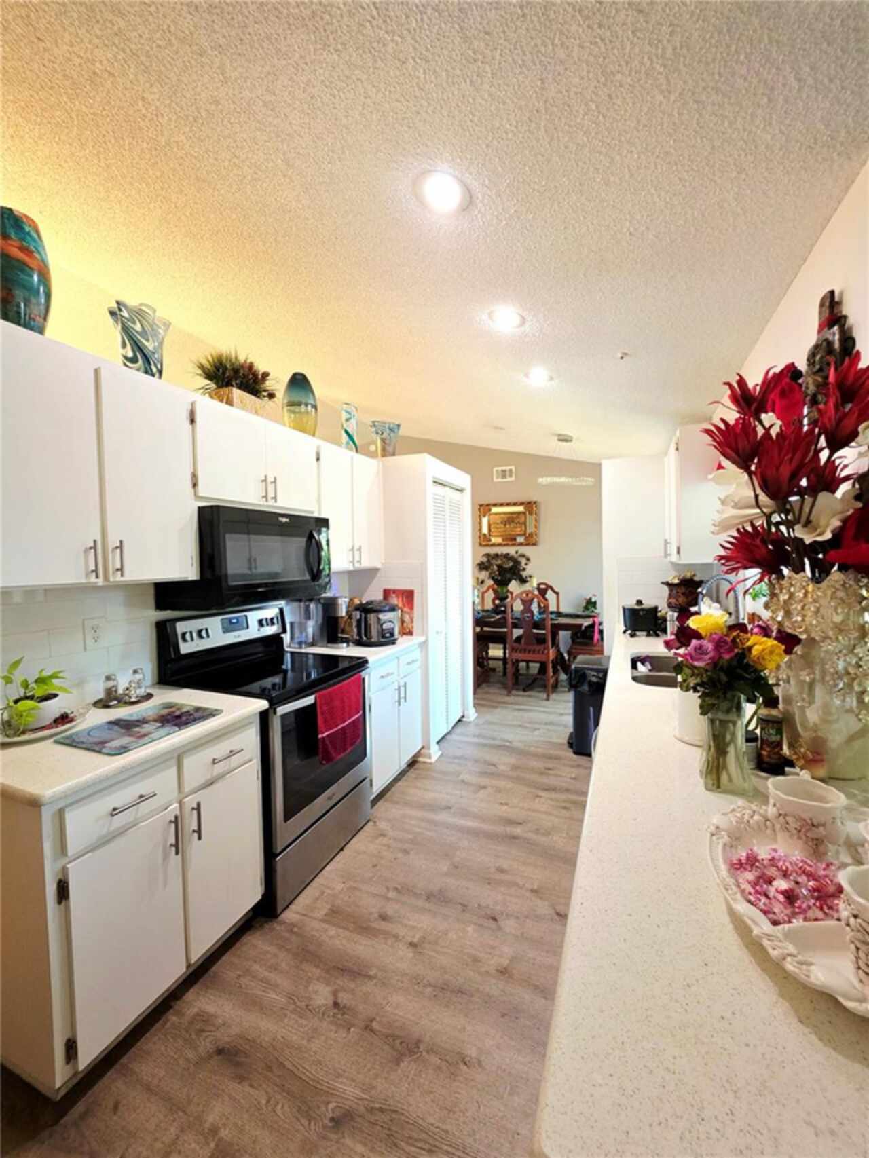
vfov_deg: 106.2
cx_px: 434
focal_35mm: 13
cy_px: 579
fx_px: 435
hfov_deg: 89.9
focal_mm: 2.2
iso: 250
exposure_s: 1/60.2
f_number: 1.9
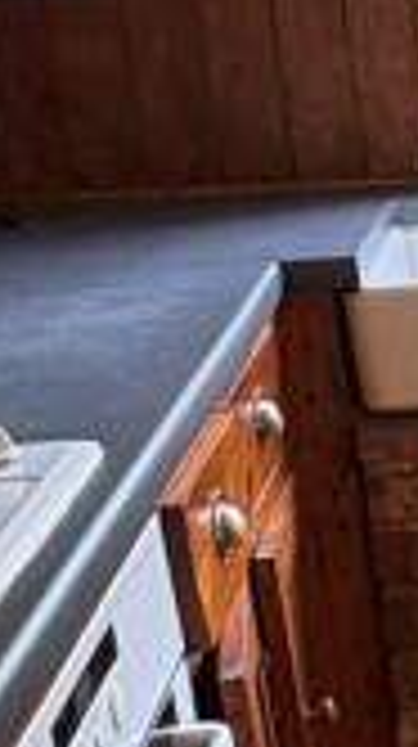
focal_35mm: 94
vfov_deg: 22.7
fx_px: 1858
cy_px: 387
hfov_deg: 8.8
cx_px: 1483
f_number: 2.2
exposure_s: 1/60
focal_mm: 2.22
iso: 250
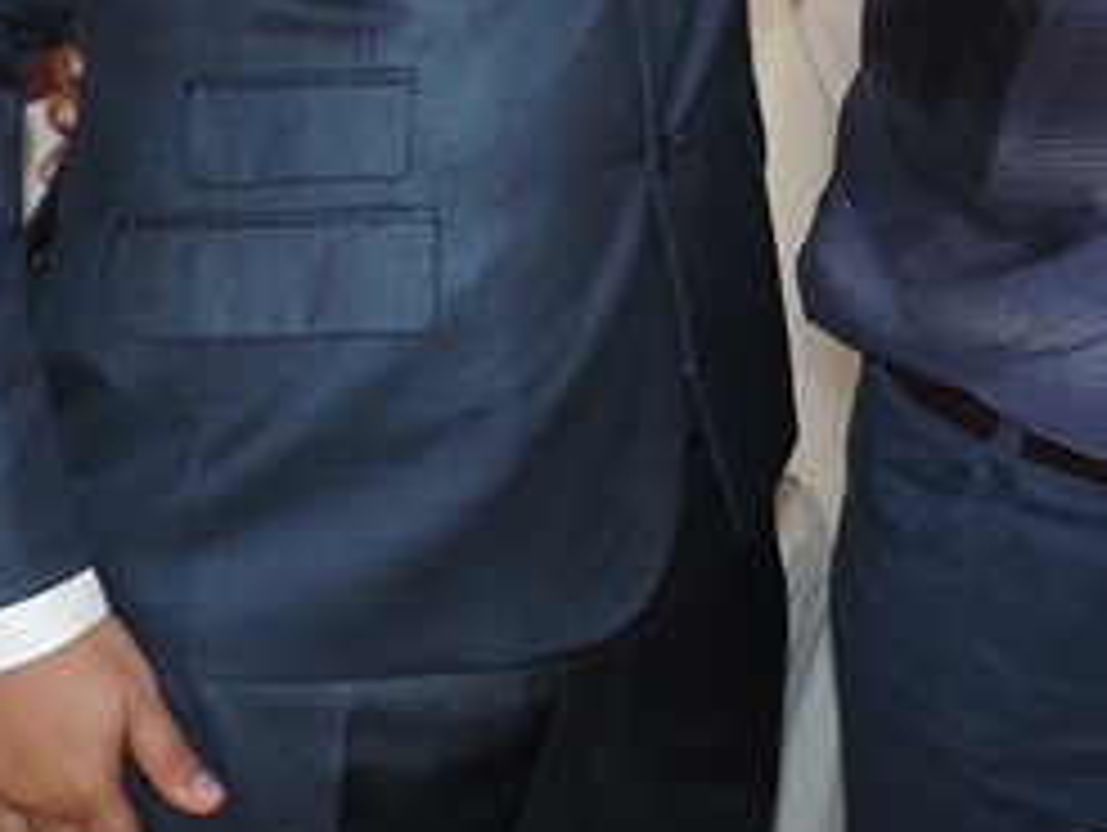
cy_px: -207
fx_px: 2913
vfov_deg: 15.6
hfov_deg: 21.4
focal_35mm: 91
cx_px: 819
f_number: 3.1
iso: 200
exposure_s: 1/30
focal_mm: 4.9
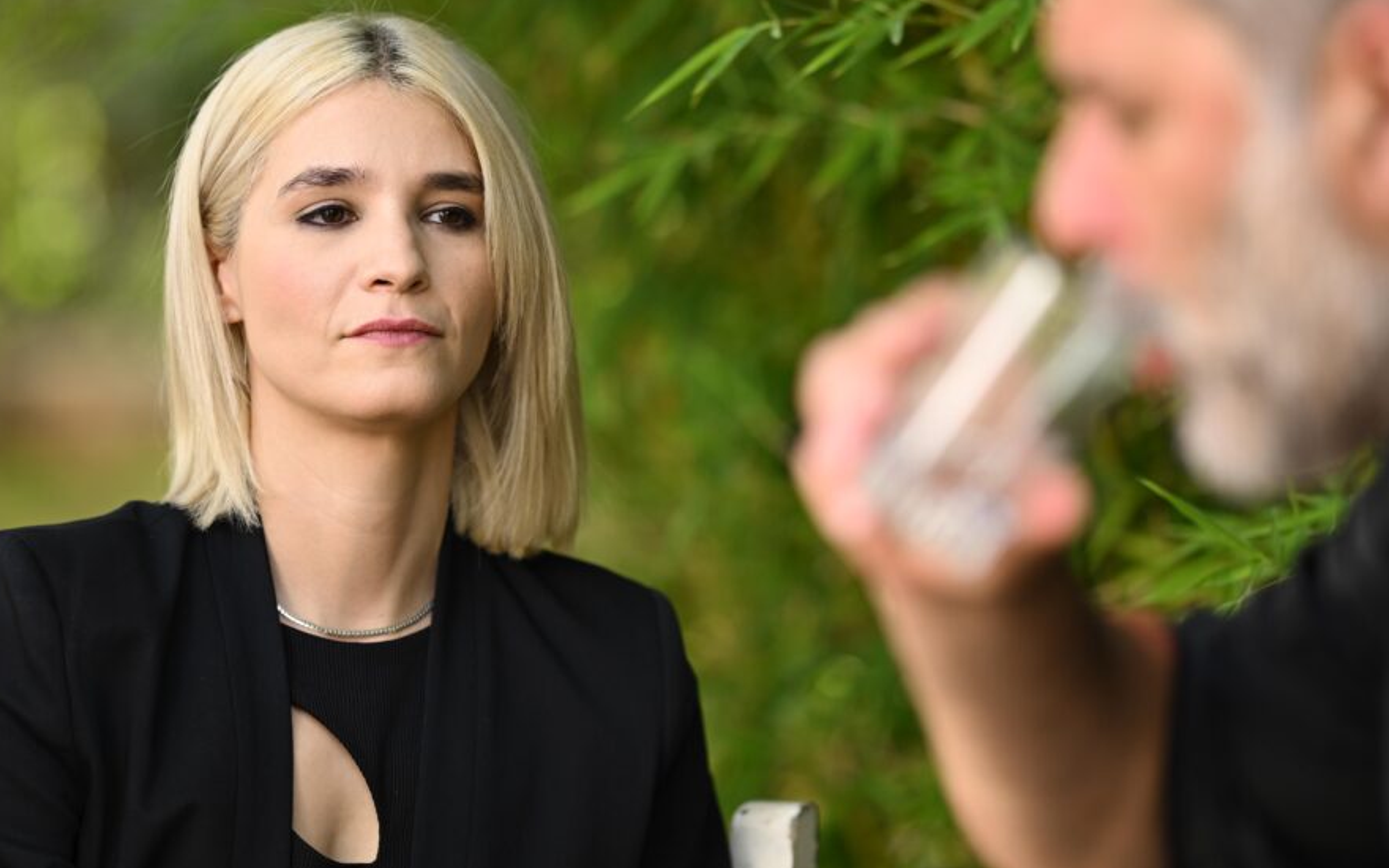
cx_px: 778
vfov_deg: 7.9
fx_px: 6322
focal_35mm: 167
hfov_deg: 12.5
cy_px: 406
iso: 64
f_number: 1.8
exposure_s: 1/200
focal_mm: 135
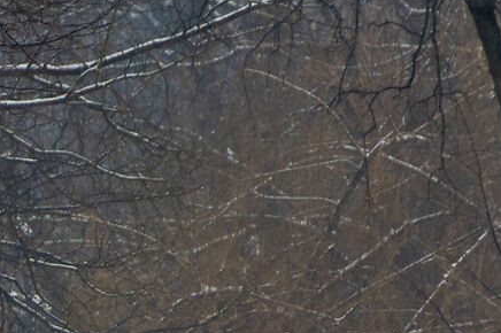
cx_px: -223
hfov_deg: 1.8
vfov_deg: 1.2
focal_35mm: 1116
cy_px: 703
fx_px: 15515
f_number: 6.3
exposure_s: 1/200
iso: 100
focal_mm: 135
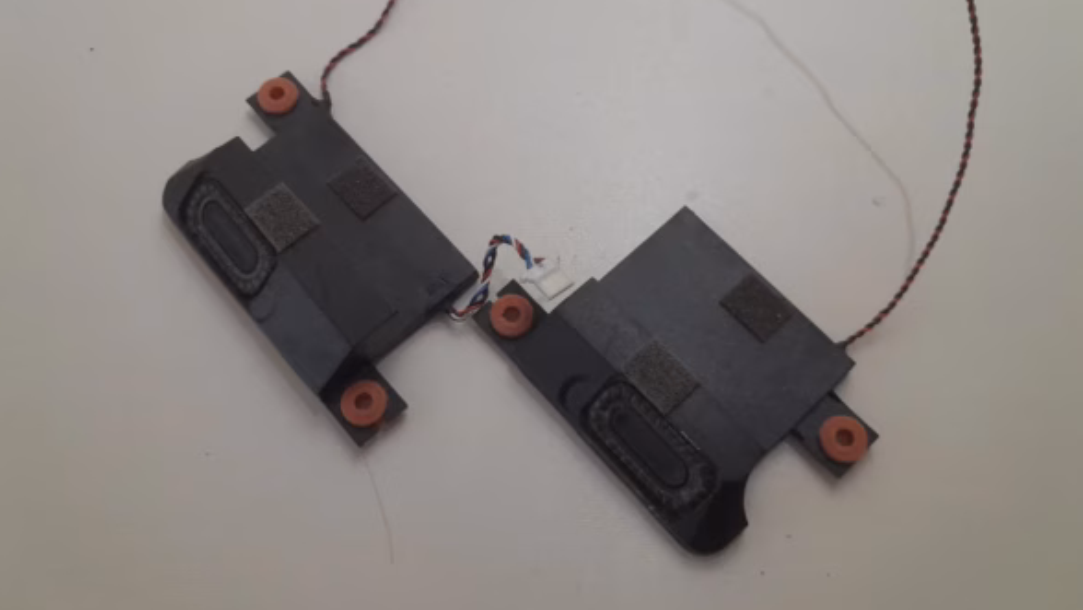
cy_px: 271
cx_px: 540
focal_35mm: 30
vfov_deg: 38.9
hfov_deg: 64.3
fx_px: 862
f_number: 1.8
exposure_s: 1/50
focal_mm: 4
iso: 320
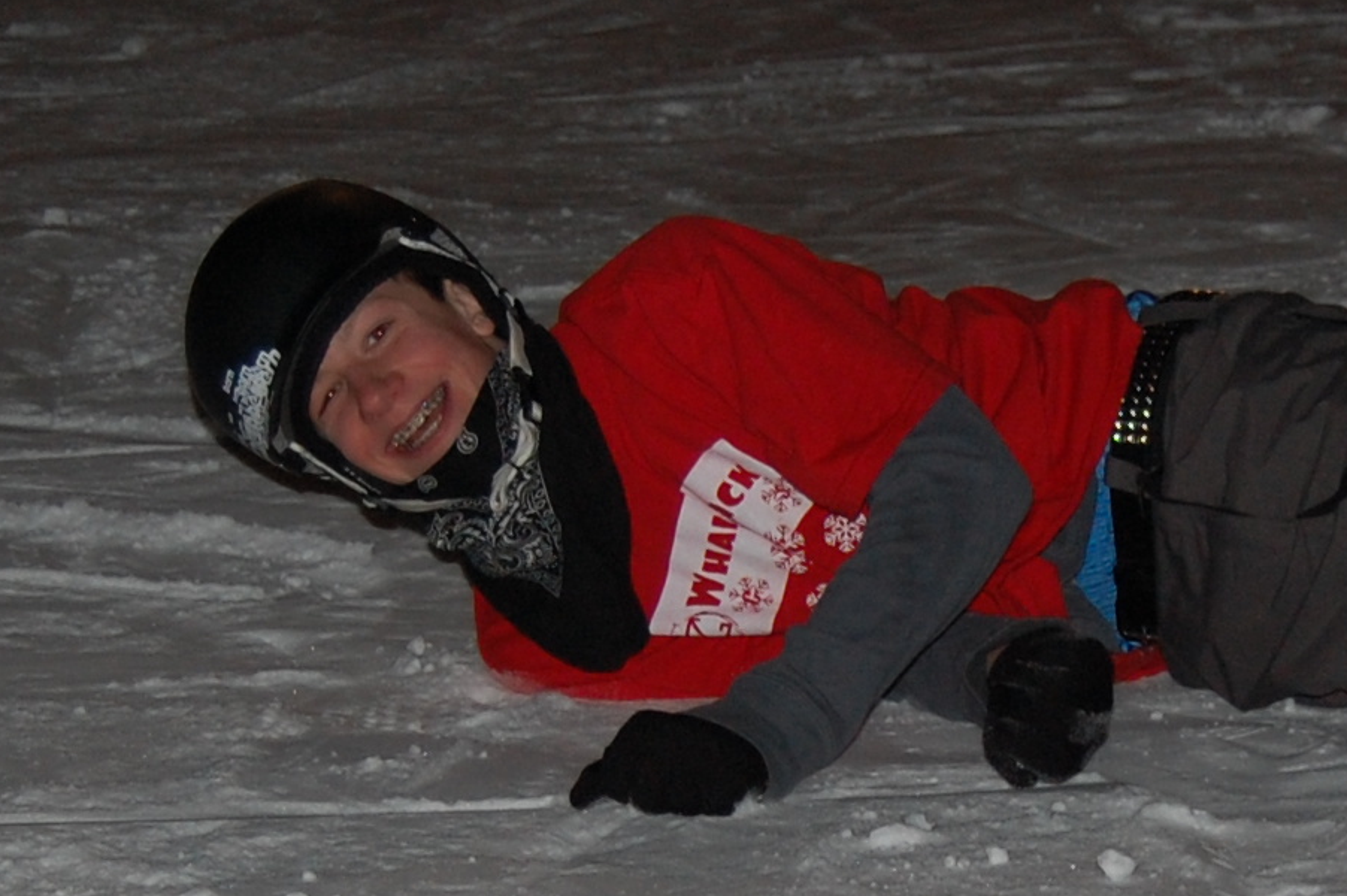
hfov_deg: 13.7
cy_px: 793
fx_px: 5608
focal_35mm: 150
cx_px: 986
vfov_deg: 9.1
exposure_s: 1/60
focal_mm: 30
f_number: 4.2
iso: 400
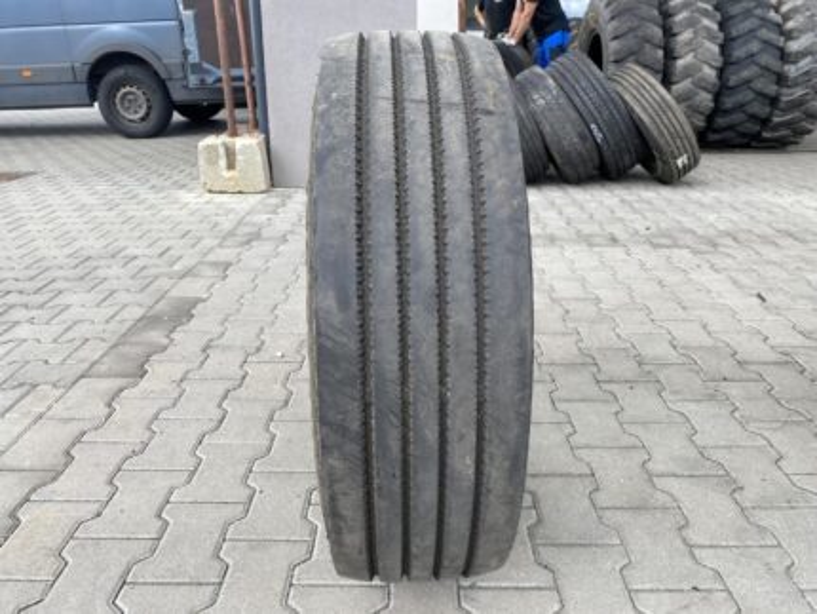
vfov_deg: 53.1
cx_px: 408
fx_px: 614
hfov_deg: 67.3
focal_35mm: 26
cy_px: 307
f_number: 1.8
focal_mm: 4.25
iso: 32
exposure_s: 1/685
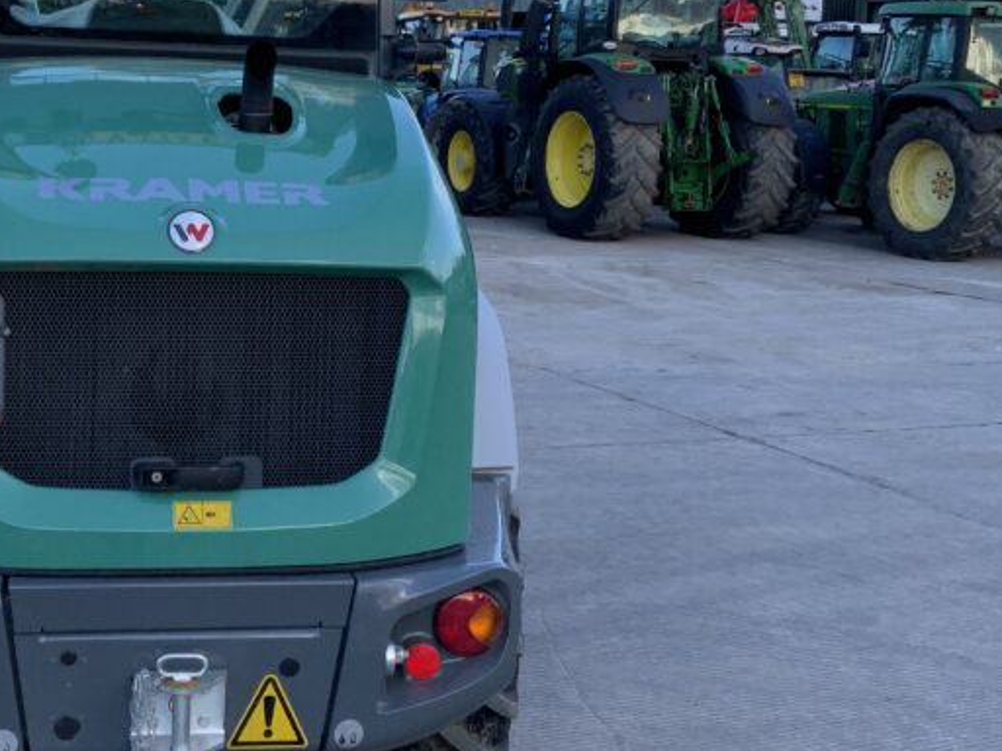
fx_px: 1679
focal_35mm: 58
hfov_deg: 32.9
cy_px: 272
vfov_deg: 25.1
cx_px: 325
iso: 16
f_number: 1.8
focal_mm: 3
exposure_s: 1/428
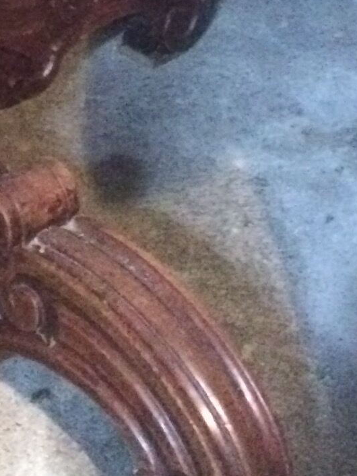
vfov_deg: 13.0
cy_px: -444
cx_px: -222
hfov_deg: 10.6
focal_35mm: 134
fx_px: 1842
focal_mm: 4.15
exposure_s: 1/17
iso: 1250
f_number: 2.2
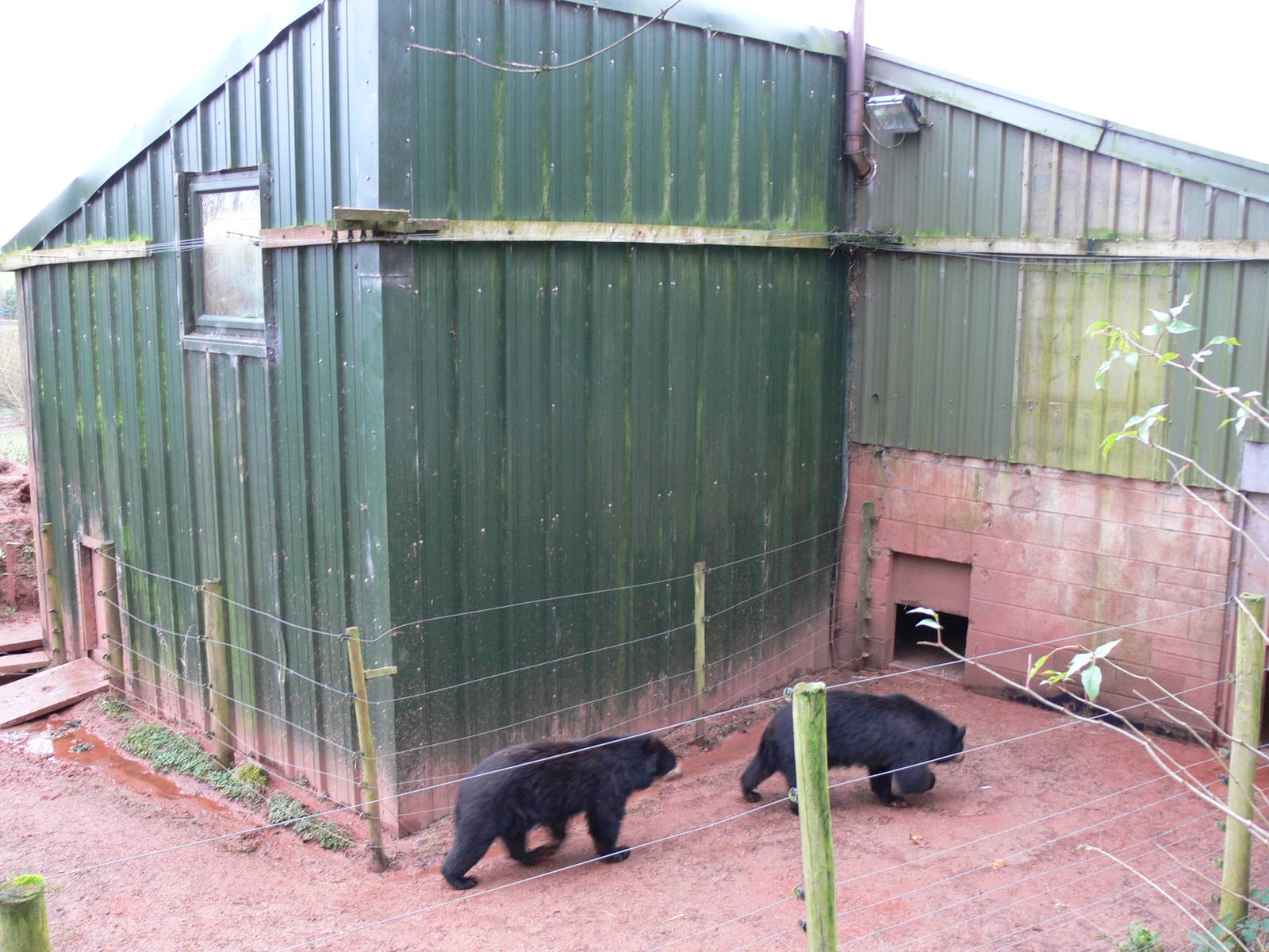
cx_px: 634
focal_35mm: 35
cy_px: 476
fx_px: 1283
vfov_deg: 40.7
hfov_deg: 52.6
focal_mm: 7.4
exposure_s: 1/30
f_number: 2.8
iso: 125
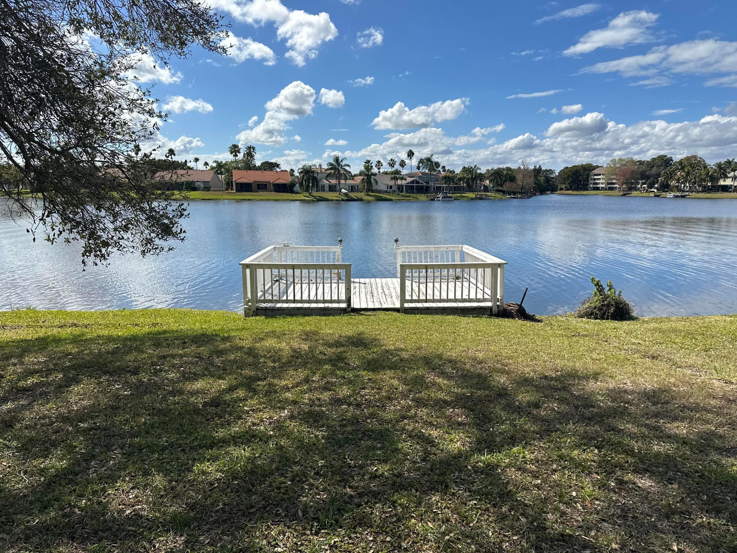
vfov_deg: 56.8
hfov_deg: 71.6
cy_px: 276
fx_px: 511
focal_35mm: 24
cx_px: 368
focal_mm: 6.86
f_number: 1.78
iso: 80
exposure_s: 1/7042
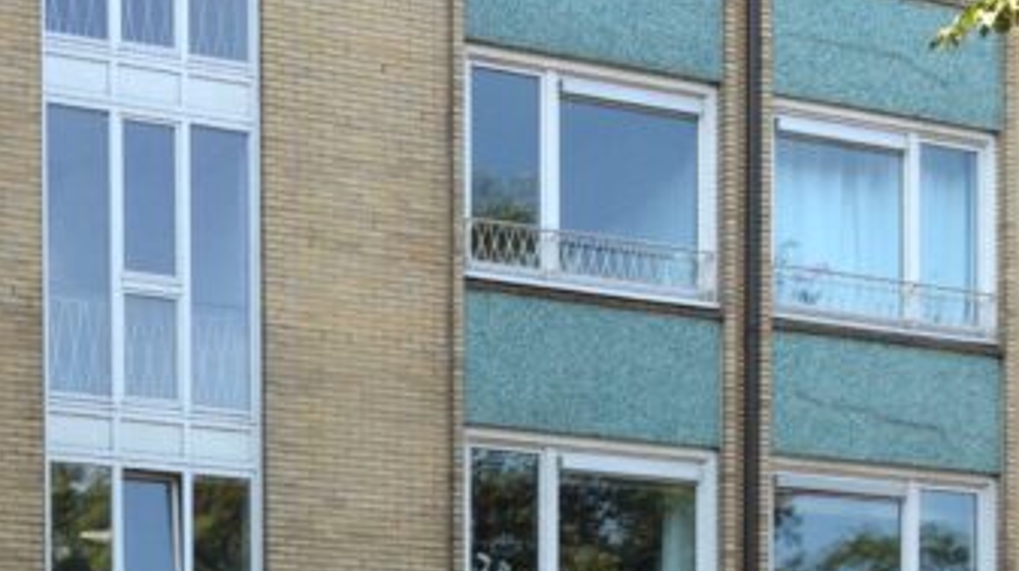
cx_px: 115
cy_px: 1148
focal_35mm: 116
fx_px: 3132
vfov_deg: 9.7
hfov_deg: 18.2
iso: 50
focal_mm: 4.28
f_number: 2.4
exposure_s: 1/227
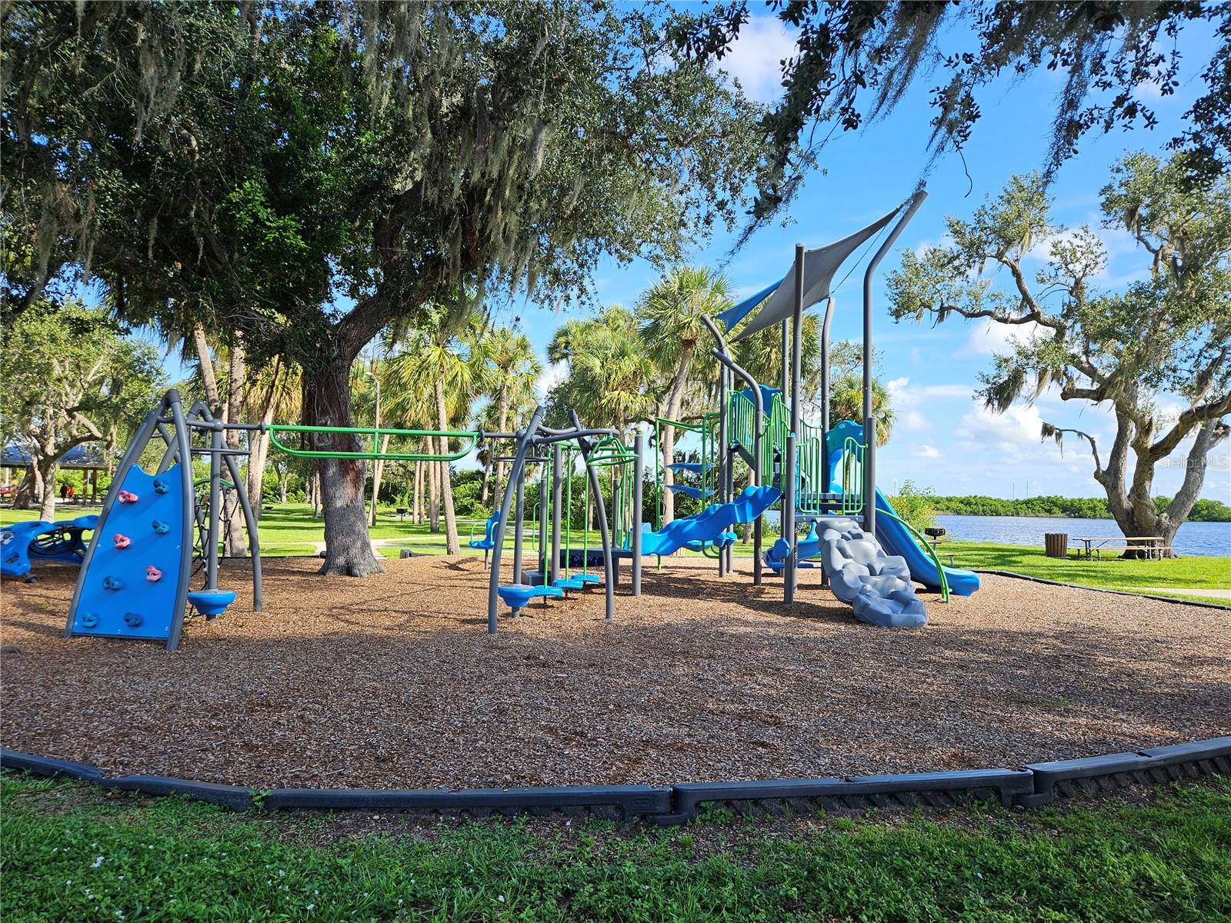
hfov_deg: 73.9
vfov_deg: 58.9
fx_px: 818
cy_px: 462
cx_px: 616
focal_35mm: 23
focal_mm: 5.4
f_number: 1.8
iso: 25
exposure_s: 1/724
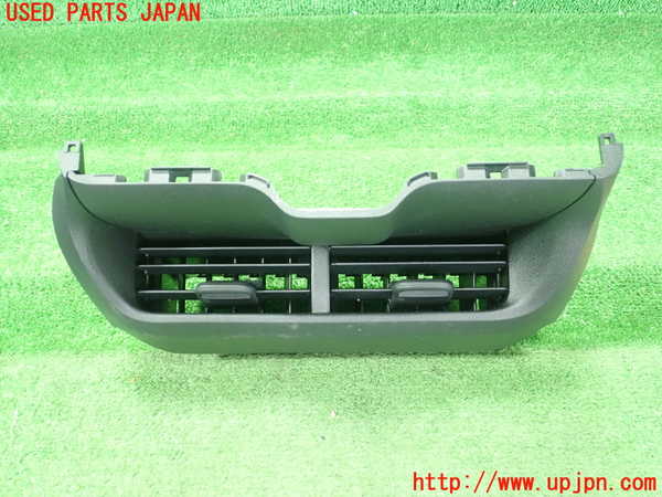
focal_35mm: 30
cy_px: 248
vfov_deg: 46.8
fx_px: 574
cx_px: 331
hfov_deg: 60.0
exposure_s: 1/60
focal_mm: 5.5
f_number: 2.3
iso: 800
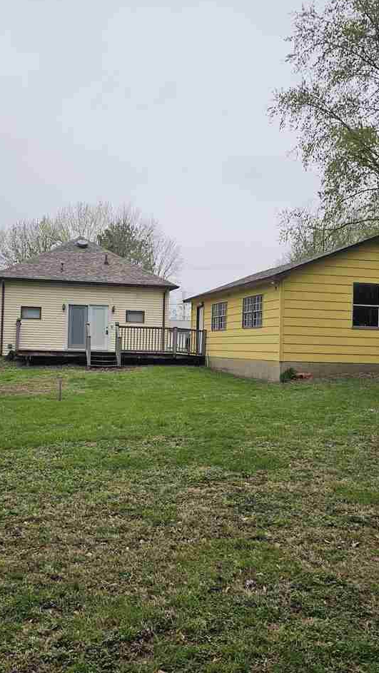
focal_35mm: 34
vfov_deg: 58.0
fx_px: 607
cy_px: 333
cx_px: 165
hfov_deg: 34.6
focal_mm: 6.3
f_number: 1.7
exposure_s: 1/193
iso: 10
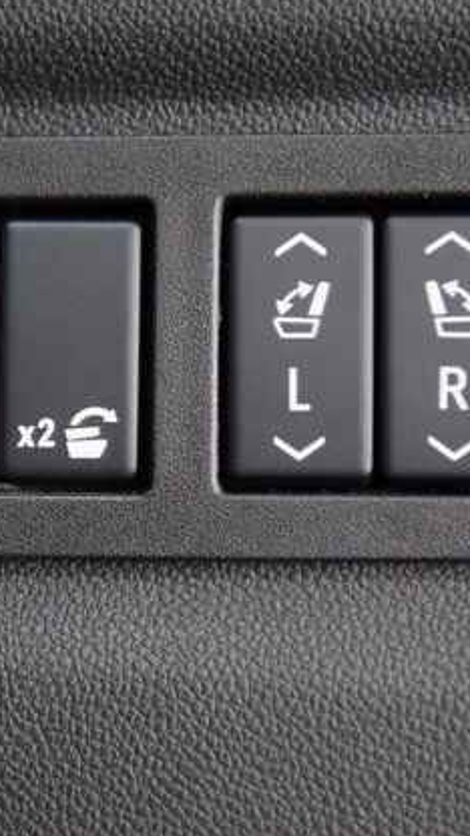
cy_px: 419
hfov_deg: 10.0
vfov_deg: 17.7
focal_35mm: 121
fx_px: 2681
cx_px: 68
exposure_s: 1/8
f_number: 2.8
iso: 1600
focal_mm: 50
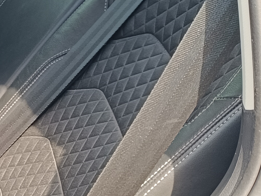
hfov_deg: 16.2
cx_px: -238
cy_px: 131
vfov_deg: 15.1
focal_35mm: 98
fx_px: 739
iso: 82
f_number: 1.88
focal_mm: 5.59
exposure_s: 1/101
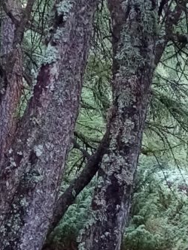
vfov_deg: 15.8
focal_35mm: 125
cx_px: 41
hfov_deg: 11.8
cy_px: 108
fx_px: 905
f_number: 1.8
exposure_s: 1/33.3
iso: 253
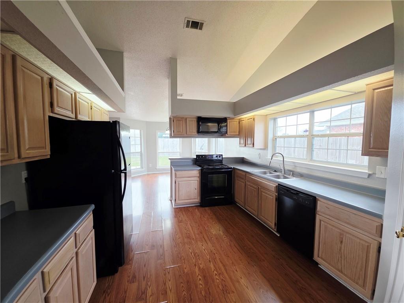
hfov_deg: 106.2
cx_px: 202
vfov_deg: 89.9
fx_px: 152
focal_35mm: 13
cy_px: 152
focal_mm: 2.2
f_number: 1.9
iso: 125
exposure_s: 1/120
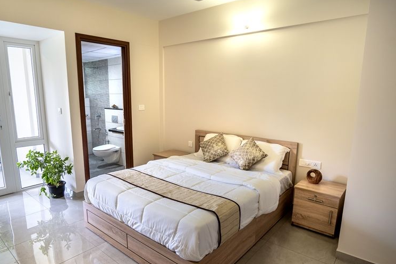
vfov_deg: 57.2
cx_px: 184
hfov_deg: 78.5
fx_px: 242
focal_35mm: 22
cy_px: 142
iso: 250
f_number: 4
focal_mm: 16
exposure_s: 1/30
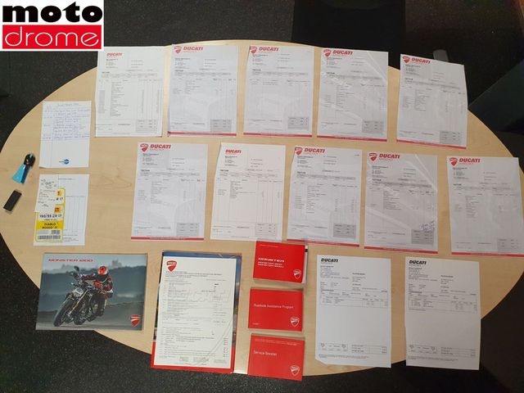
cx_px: 262
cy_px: 196
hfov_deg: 67.3
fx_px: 394
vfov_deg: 53.1
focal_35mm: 26
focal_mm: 4.32
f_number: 2.4
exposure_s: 1/100
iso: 320
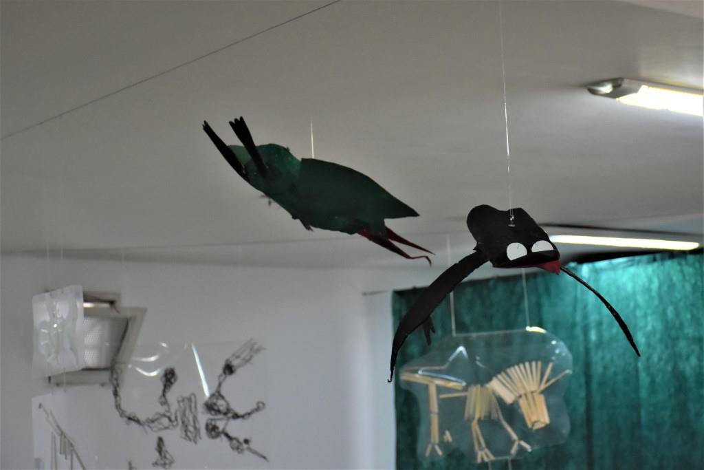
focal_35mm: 90
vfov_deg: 15.2
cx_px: 352
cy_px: 235
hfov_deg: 22.6
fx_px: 1760
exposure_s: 1/100
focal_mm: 60
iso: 1600
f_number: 5
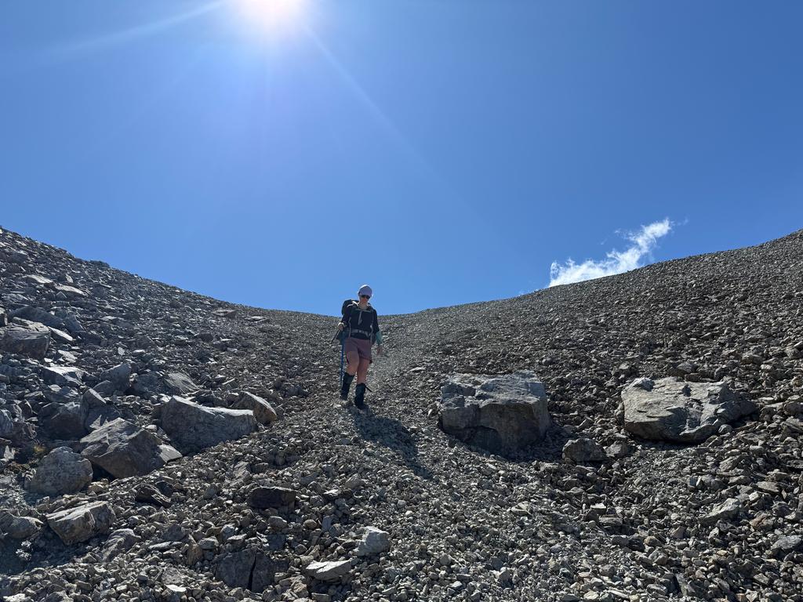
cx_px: 402
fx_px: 557
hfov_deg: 71.6
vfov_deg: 56.8
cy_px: 301
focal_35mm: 24
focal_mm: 6.76
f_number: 1.78
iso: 80
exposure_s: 1/5714
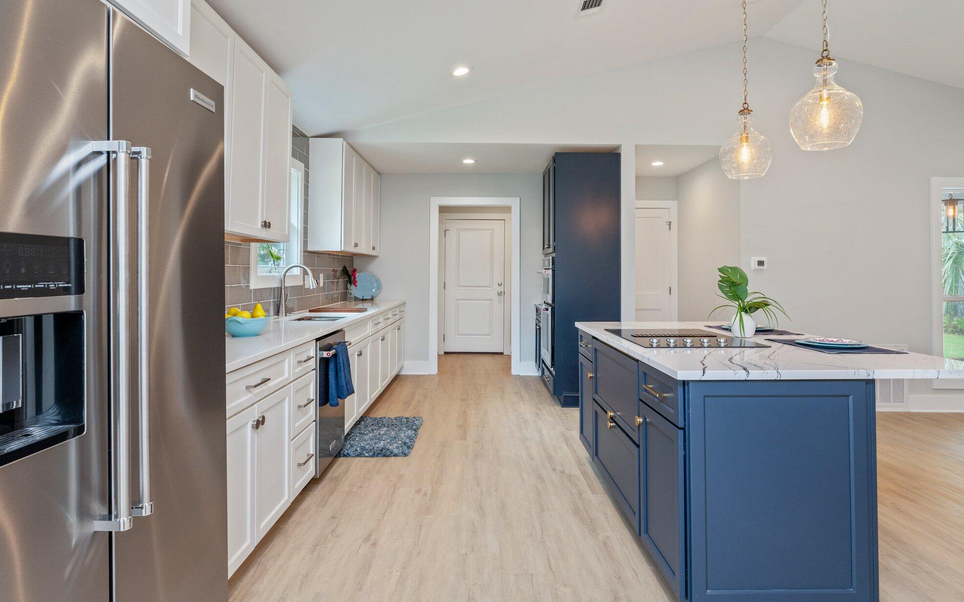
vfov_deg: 60.8
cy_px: 288
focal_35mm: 20
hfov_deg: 86.4
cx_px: 469
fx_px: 513
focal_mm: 18.5
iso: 320
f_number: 7.1
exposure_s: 1/30
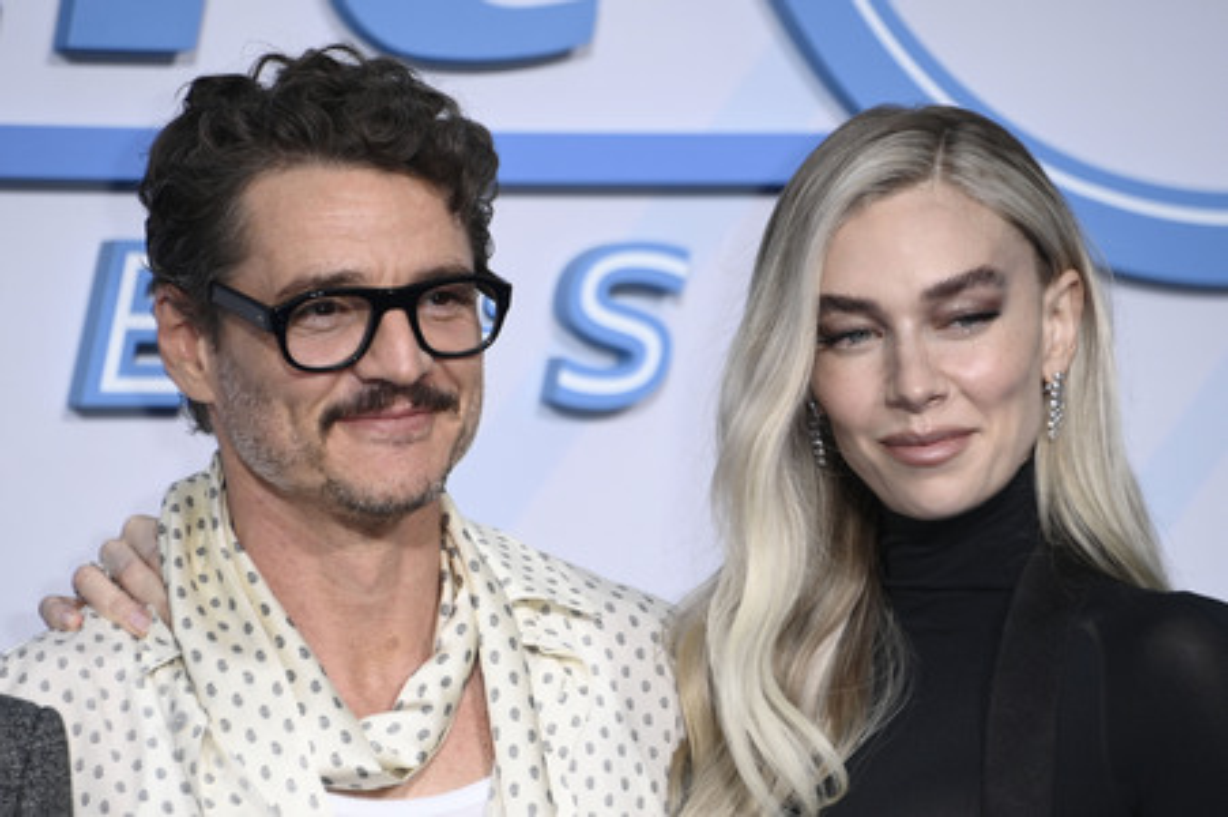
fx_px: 10226
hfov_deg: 6.9
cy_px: 408
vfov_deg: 4.6
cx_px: 614
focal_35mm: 300
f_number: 5.6
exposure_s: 1/200
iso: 400
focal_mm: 300
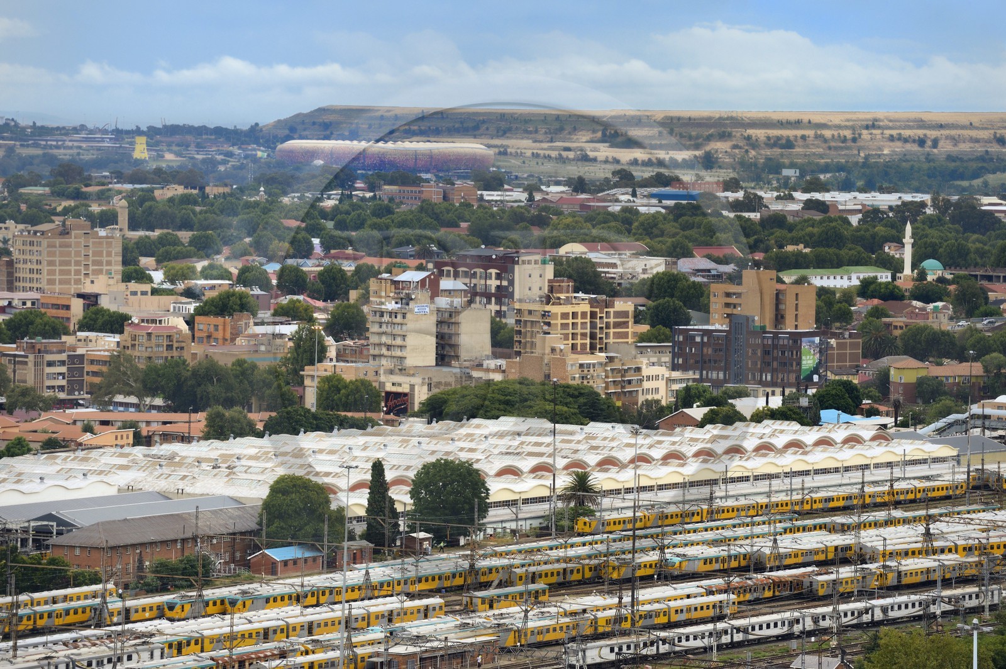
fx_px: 4886
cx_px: 503
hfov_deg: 11.8
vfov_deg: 7.8
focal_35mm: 175
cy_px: 334
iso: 200
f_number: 7.1
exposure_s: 1/320
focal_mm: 175
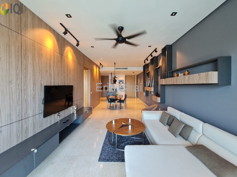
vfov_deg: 89.9
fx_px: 89
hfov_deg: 106.2
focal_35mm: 13
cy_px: 88
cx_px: 118
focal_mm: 2.2
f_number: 2.2
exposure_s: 1/50
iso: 200
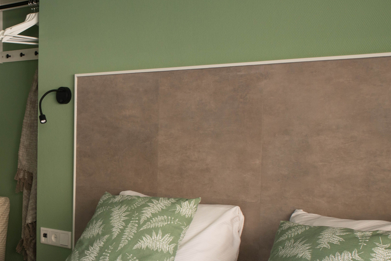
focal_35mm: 66
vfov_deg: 20.6
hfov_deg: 29.3
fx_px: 717
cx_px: 43
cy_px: 159
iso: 640
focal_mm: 30
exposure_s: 1/60
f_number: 7.1
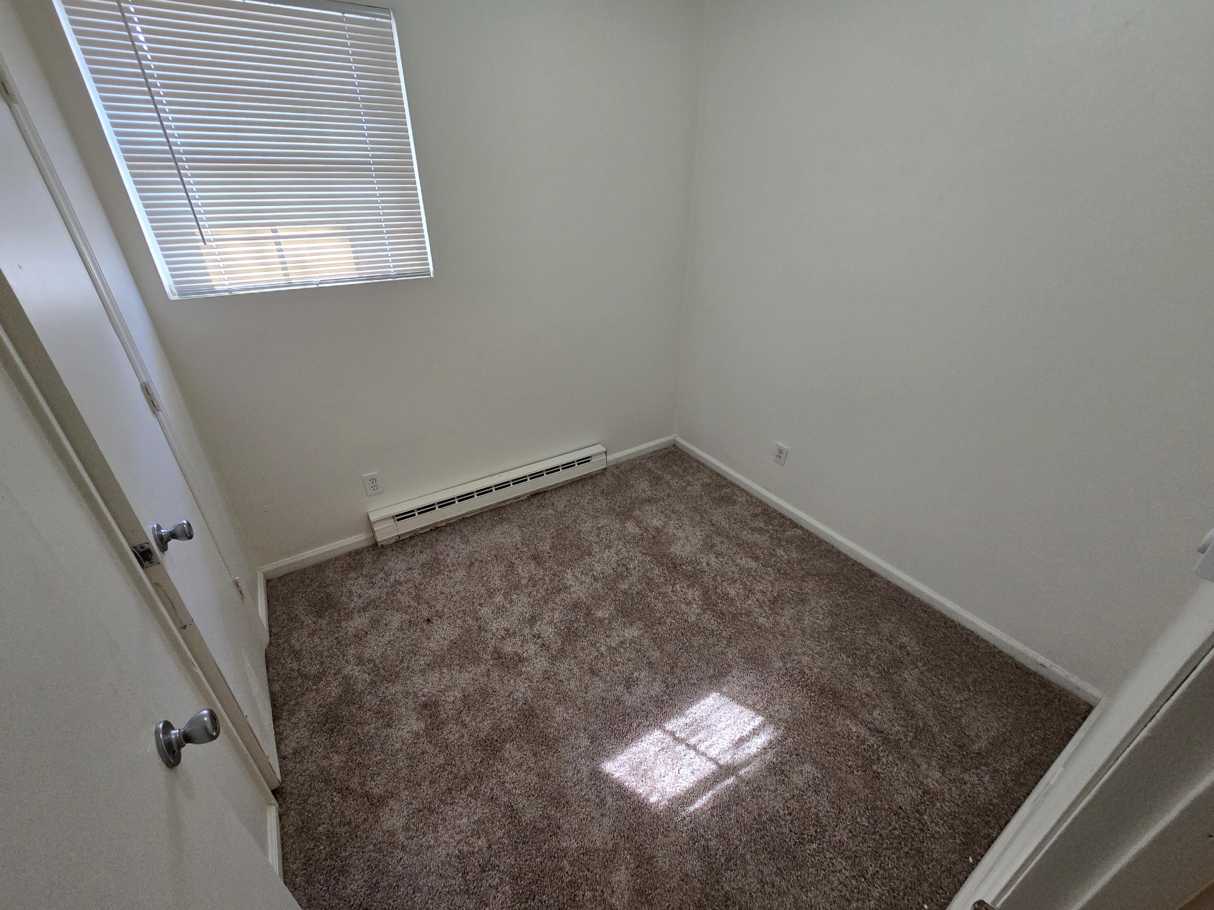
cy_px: 455
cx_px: 607
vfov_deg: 89.9
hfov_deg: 106.2
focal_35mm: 13
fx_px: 456
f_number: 2.2
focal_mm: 2.2
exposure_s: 1/60
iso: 250
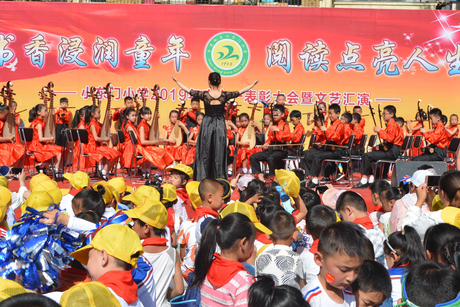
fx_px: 818
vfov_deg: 21.2
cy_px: 141
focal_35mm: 64
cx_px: 219
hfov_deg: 31.4
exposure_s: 1/320
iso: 100
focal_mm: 32
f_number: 9
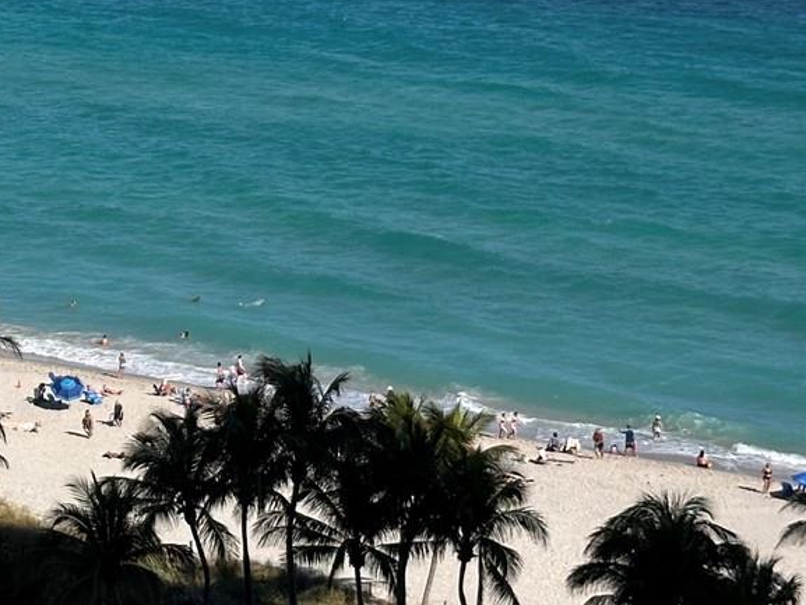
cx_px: -10
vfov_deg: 11.0
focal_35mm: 133
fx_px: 3097
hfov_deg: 14.6
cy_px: -29
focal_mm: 6.86
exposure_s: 1/4785
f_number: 1.78
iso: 64
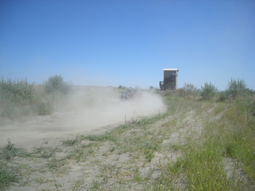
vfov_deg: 40.7
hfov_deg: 52.6
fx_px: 258
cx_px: 128
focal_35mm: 35
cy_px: 96
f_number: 5.7
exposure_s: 1/314
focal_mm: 5.7
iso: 50
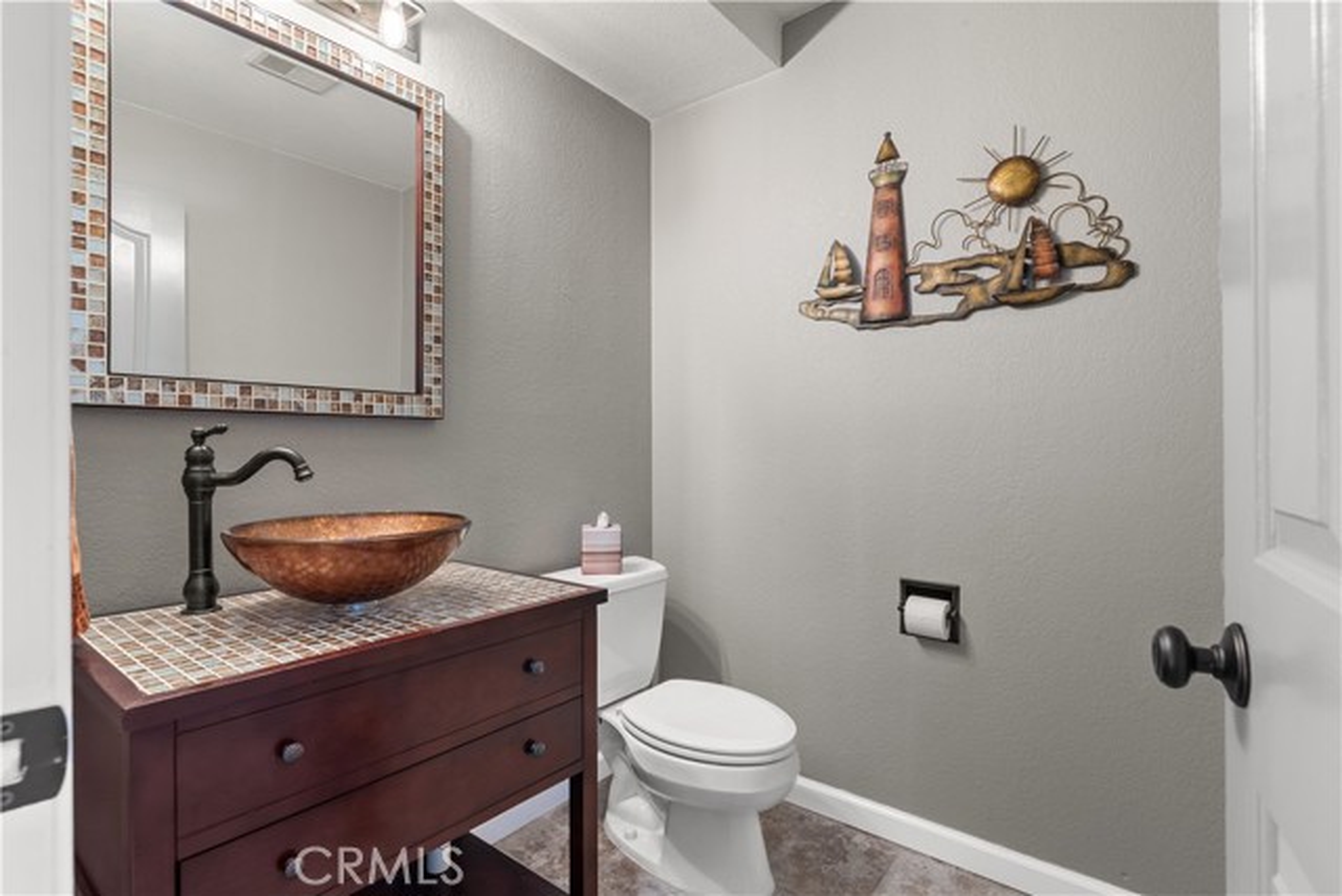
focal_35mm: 17
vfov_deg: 70.5
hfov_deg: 93.3
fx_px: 634
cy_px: 448
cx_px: 671
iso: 100
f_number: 9
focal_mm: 17
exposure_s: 13
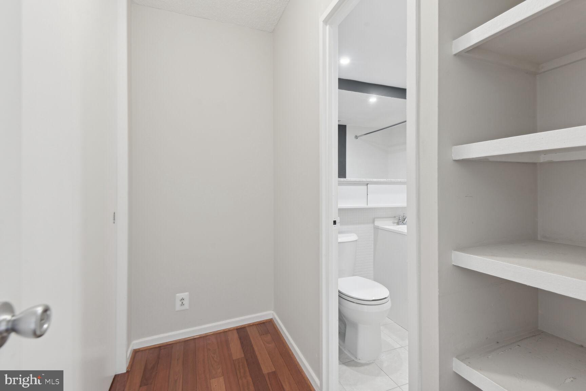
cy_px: 196
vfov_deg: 73.7
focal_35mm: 16
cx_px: 293
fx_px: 260
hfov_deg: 96.7
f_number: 8
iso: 200
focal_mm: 16
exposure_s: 1/5
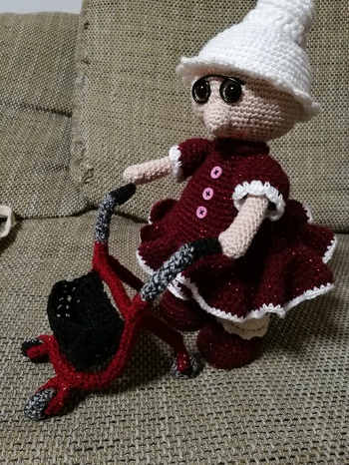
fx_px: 363
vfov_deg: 65.3
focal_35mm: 27
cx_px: 174
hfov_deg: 51.4
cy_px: 232
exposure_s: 1/25
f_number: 2.2
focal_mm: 4.5
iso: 500
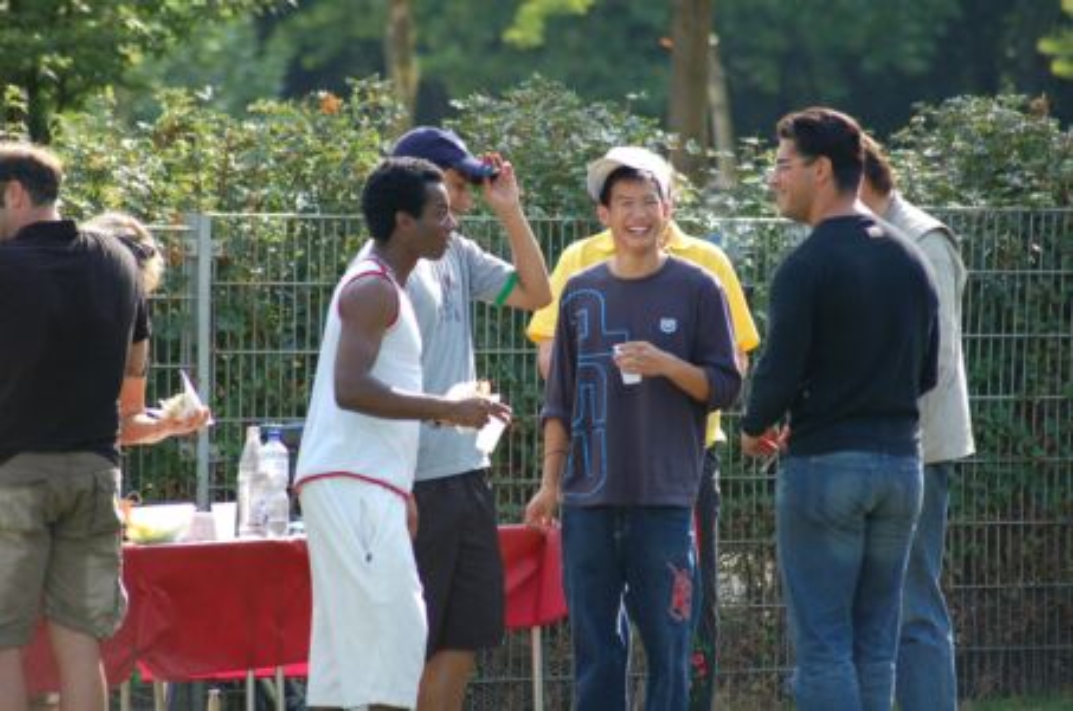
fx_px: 8700
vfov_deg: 4.7
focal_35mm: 292
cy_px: 356
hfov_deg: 7.1
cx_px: 536
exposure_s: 1/640
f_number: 5
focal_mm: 195
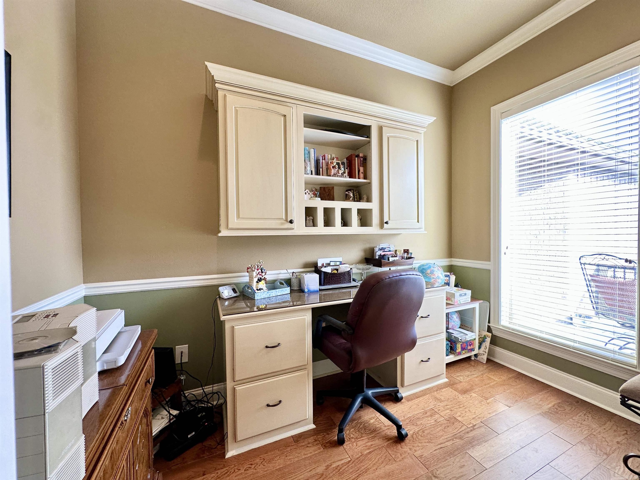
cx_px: 320
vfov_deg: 85.7
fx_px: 259
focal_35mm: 14
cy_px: 240
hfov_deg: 102.1
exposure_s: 1/120
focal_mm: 2.22
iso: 125
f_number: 2.2
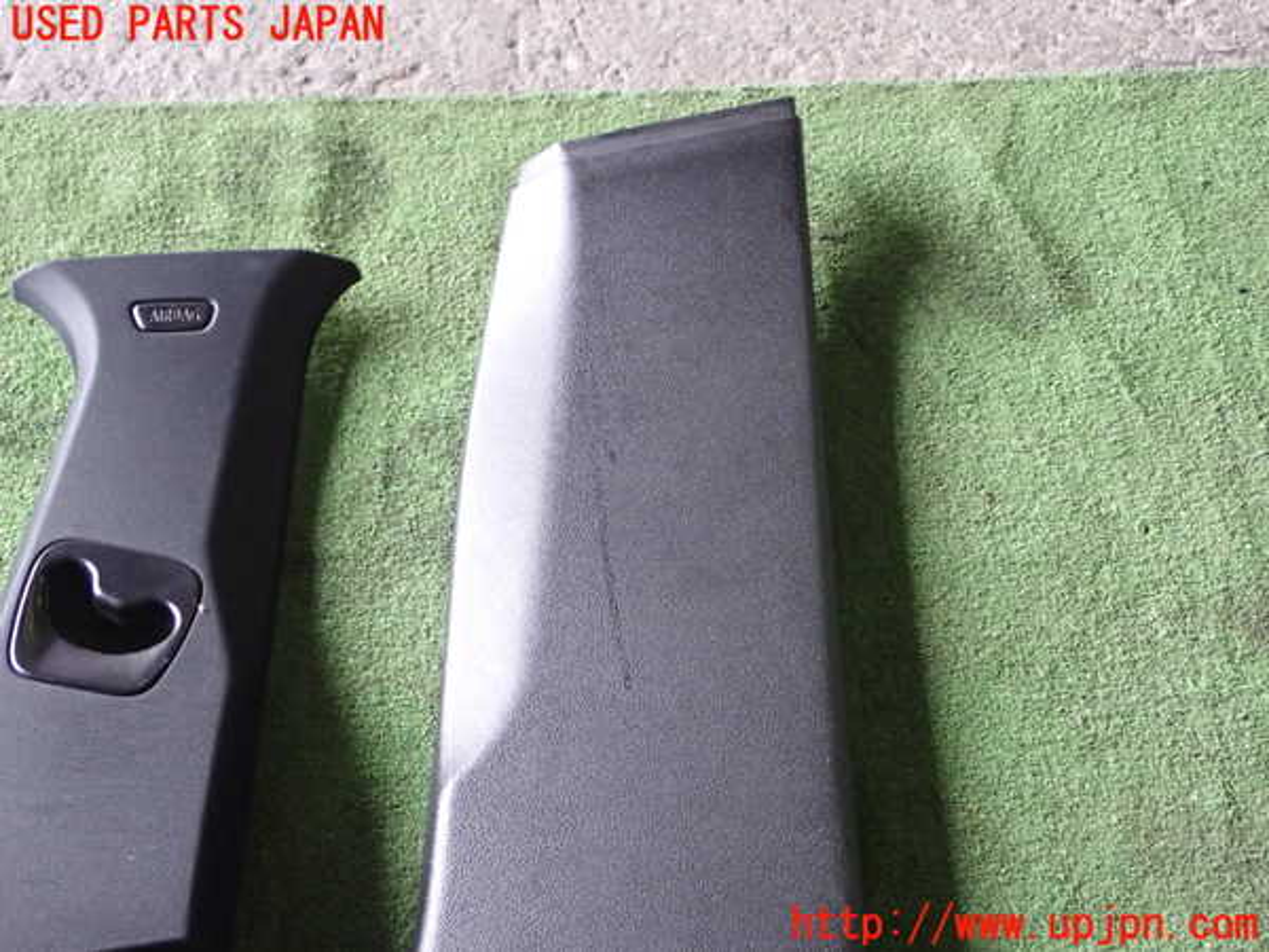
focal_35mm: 58
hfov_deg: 33.2
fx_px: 2126
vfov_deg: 25.2
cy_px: 476
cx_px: 634
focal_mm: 10.35
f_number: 3.5
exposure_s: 1/60
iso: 640
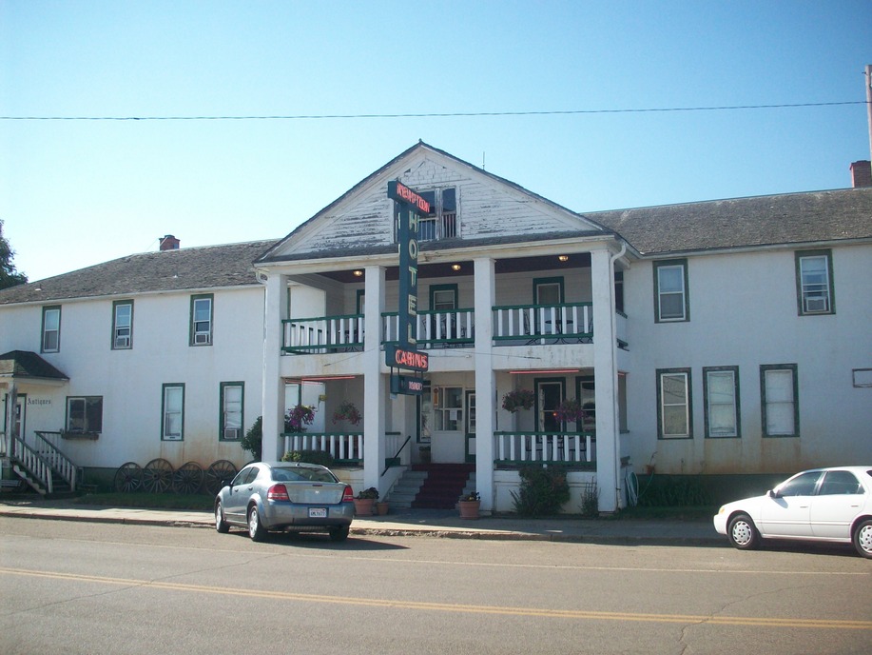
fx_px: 932
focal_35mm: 37
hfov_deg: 50.1
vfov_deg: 38.7
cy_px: 328
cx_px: 436
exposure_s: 1/223
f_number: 5.6
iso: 80
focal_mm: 6.2
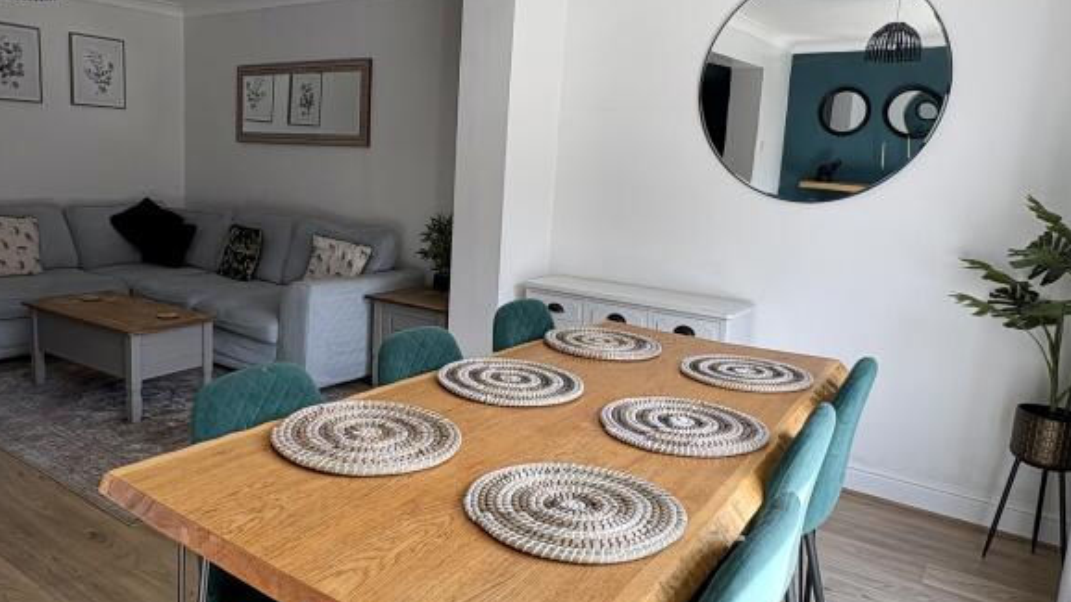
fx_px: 767
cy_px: 274
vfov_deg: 42.8
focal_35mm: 27
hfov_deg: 69.5
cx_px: 454
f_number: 2.2
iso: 40
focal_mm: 2.22
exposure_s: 1/99
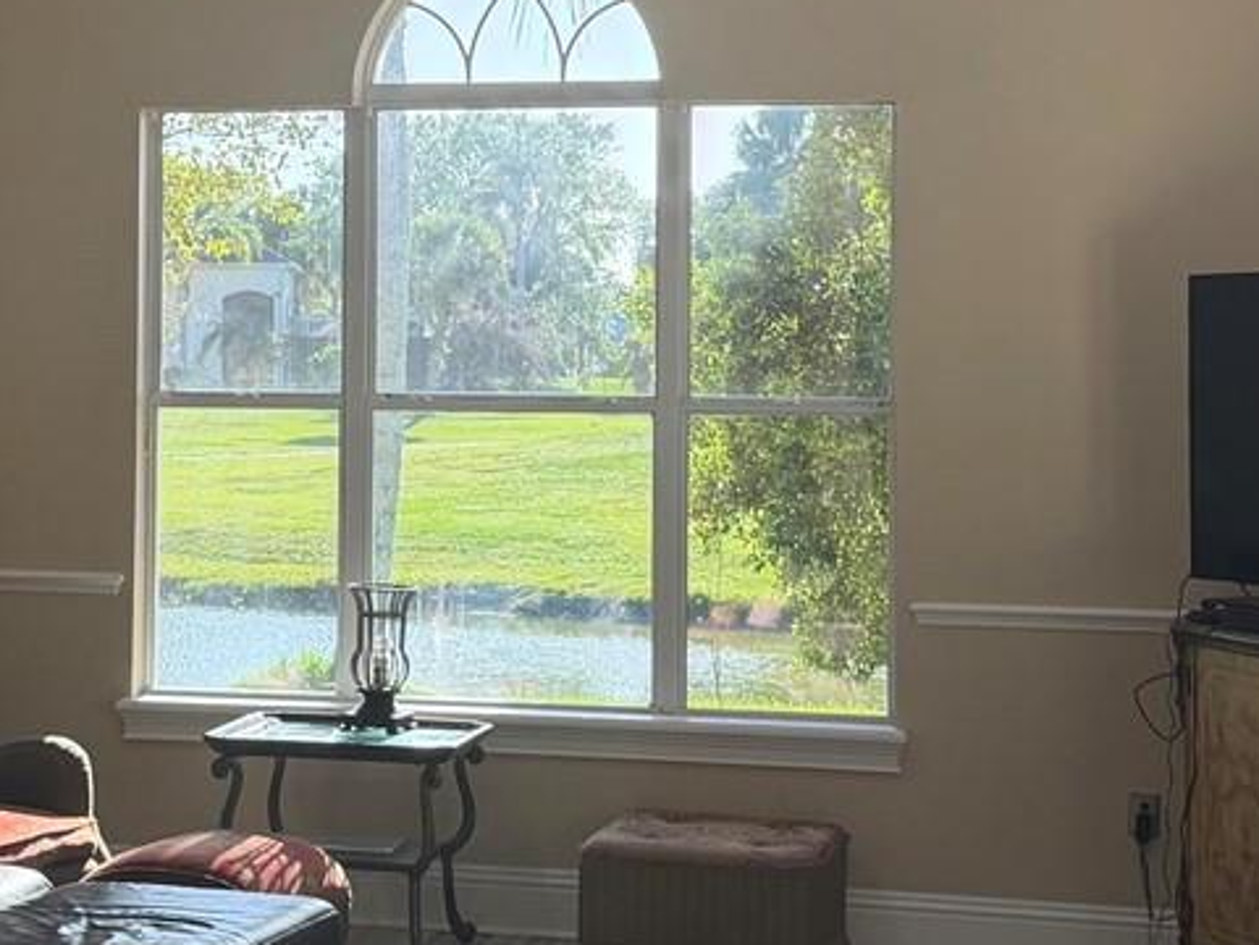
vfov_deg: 18.4
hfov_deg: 24.3
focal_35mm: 80
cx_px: 456
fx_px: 2910
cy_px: 281
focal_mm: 6.76
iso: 160
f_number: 1.78
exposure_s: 1/218
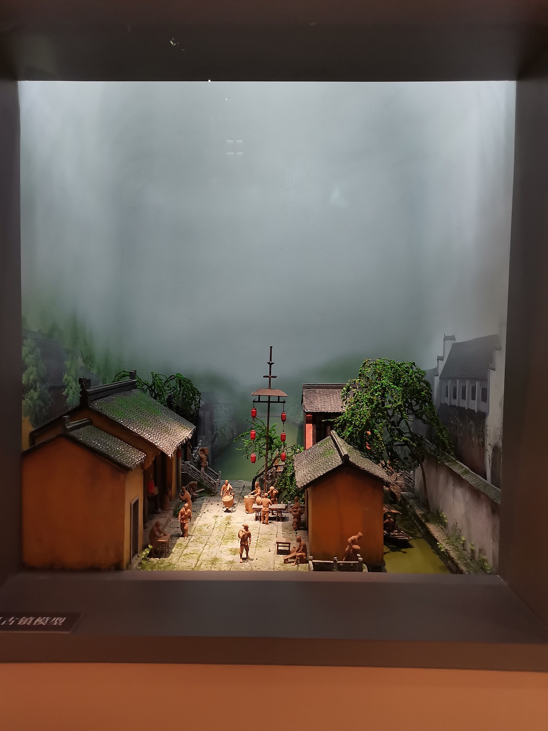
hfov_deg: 51.3
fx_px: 570
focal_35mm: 27
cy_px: 374
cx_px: 265
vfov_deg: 65.3
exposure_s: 1/33.3
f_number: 1.8
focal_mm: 4.75
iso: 400
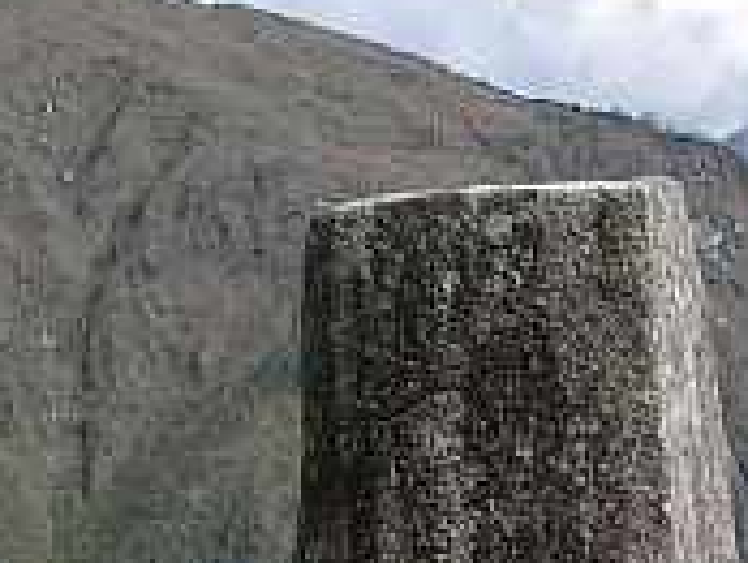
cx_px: 254
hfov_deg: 9.1
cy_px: 748
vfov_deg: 6.8
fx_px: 4674
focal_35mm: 216
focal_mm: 7.8
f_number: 4.6
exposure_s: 1/500
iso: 50
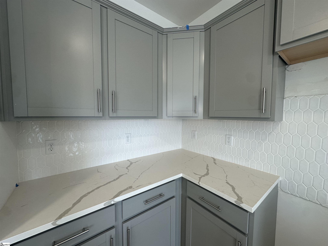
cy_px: 123
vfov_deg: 85.7
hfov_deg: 102.1
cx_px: 164
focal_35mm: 14
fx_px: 133
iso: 100
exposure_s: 1/120
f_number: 2.2
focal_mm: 2.22
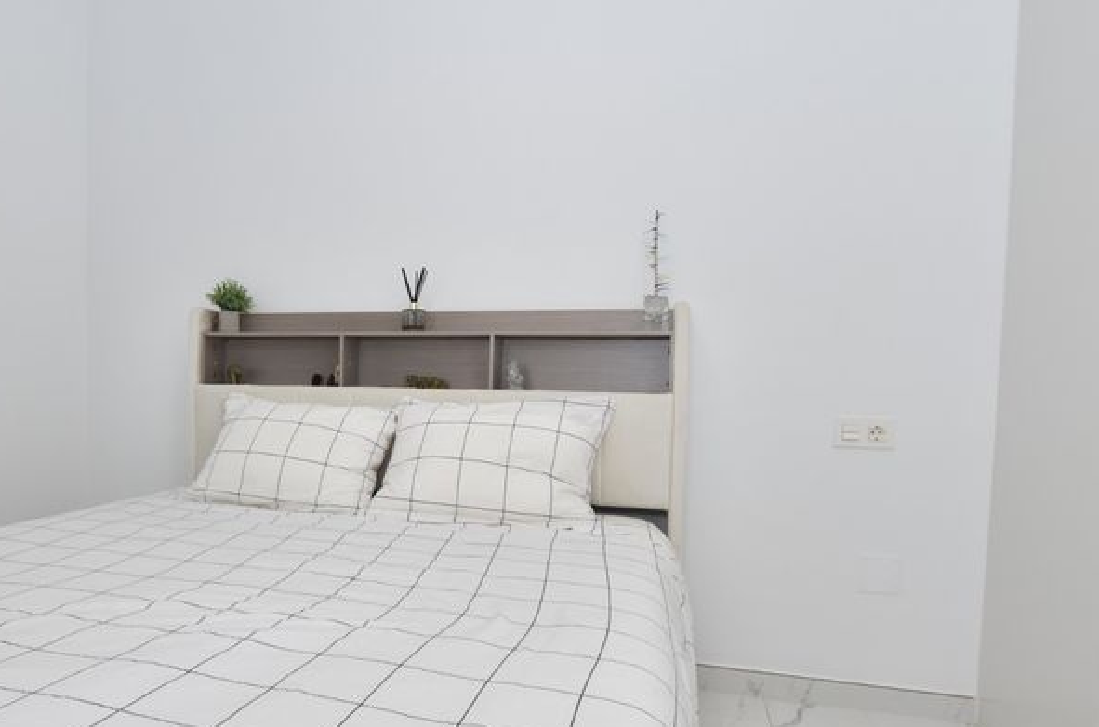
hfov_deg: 72.6
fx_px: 731
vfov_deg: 52.6
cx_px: 408
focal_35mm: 24
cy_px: 427
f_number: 5
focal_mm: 10
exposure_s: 1/160
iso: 200
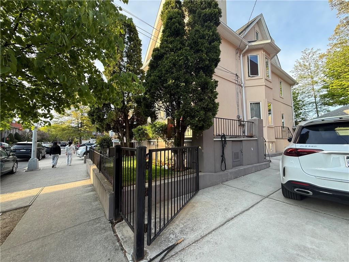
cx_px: 174
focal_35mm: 14
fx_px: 141
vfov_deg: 85.7
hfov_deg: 102.1
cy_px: 131
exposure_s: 1/157
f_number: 2.2
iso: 64
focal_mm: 2.22
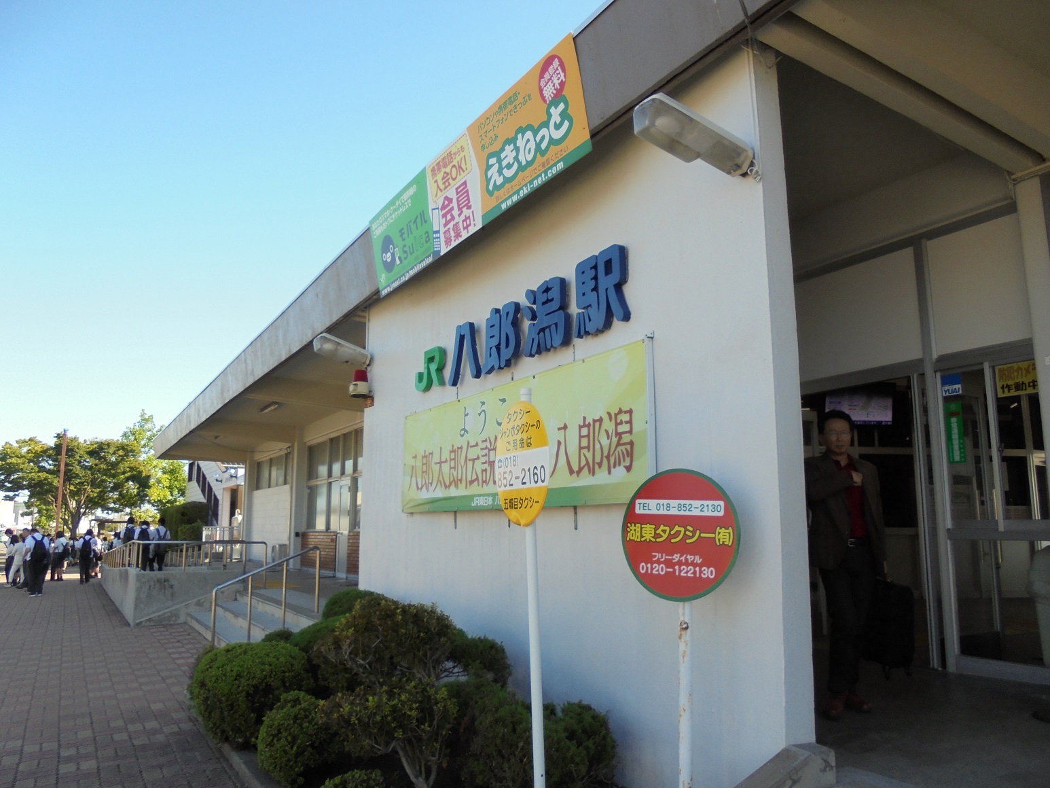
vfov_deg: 53.1
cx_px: 525
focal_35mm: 26
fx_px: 789
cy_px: 394
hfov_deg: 67.3
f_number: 3.5
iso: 100
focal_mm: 4.6
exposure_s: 1/400
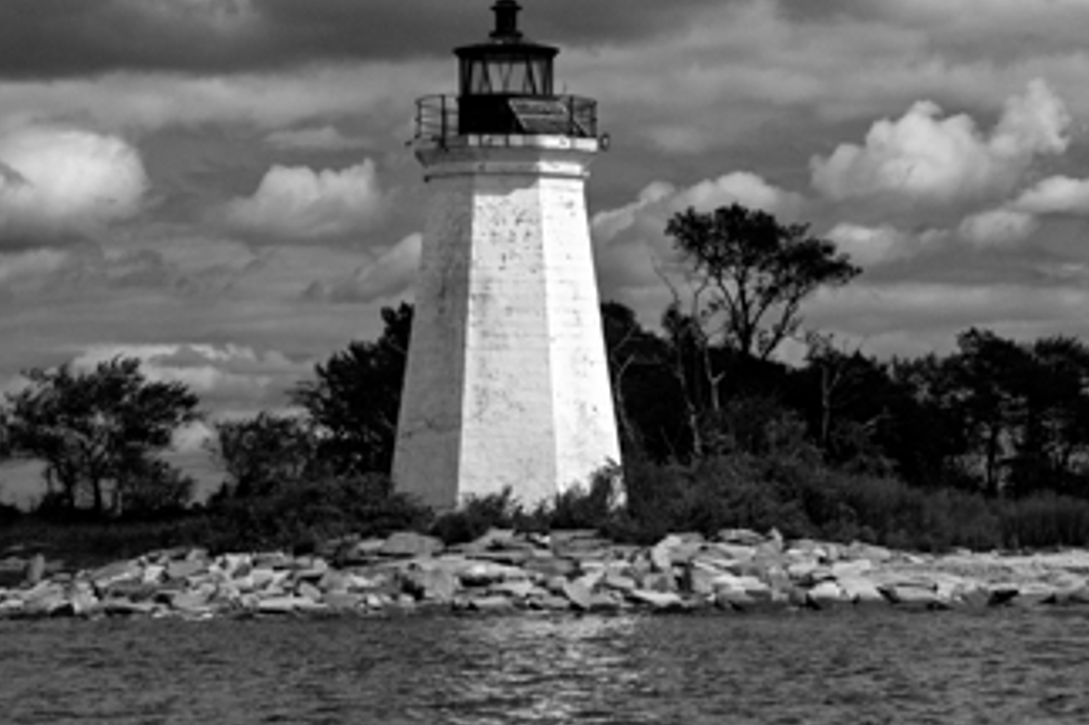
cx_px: 944
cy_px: 111
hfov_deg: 7.0
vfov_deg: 4.7
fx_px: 8856
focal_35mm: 293
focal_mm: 105
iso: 400
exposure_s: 1/1250
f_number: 6.3
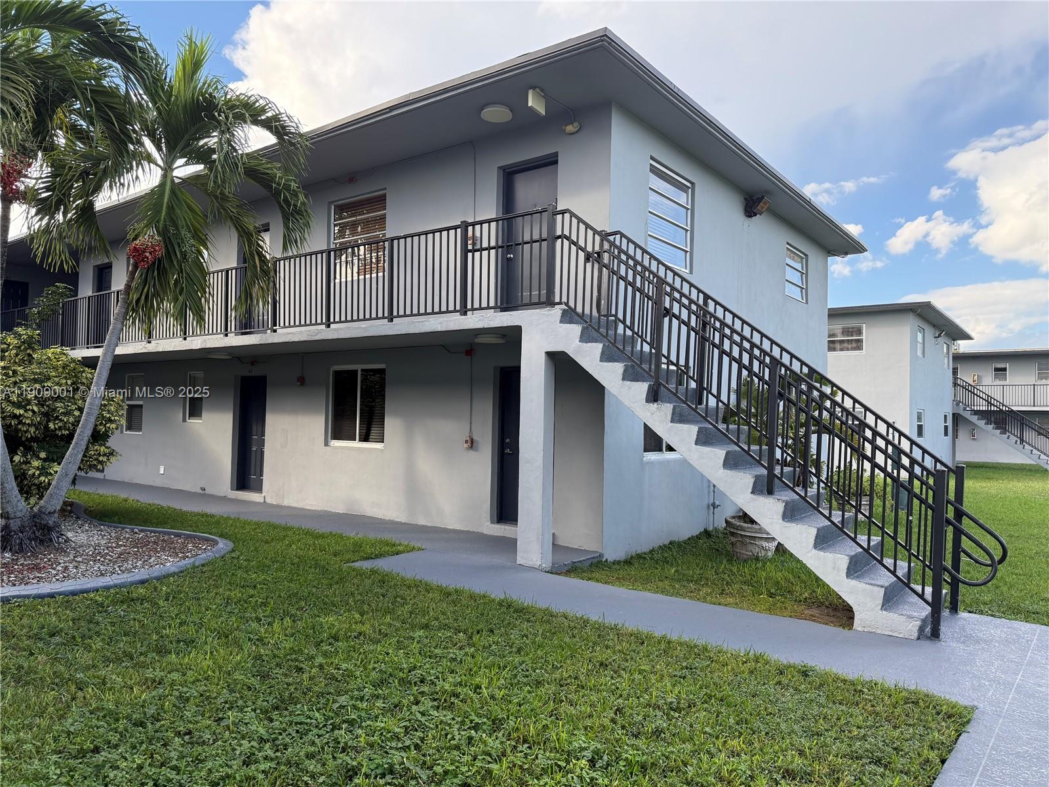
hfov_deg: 71.6
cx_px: 524
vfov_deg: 56.8
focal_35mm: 24
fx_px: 727
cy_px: 394
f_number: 1.78
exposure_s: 1/920
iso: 100
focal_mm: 6.76
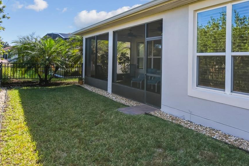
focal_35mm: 28
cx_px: 165
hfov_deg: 63.9
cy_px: 66
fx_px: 194
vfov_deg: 46.1
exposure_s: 1/400
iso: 100
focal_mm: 10
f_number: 7.1
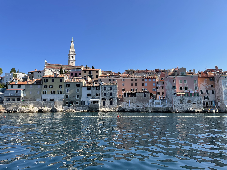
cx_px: 114
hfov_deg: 67.3
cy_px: 85
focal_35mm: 26
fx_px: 170
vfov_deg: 53.1
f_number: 1.6
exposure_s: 1/2506
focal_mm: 4.2
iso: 32
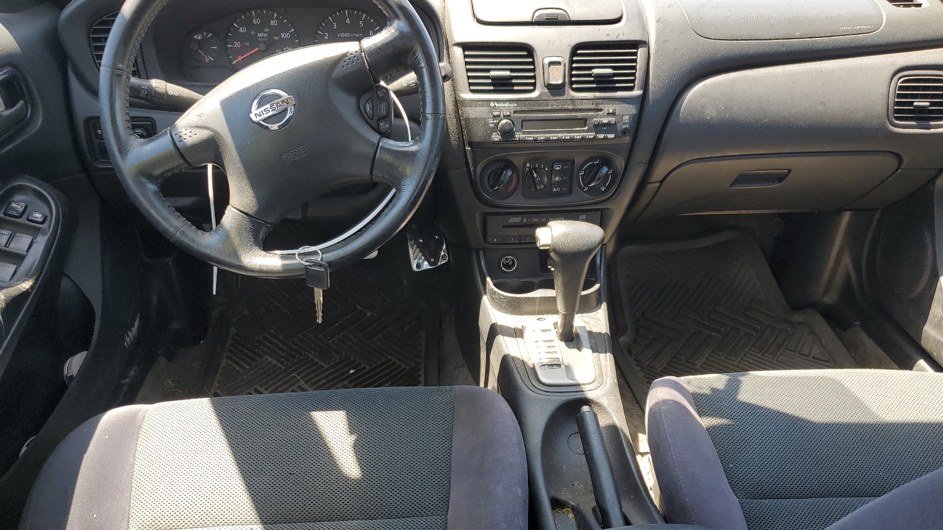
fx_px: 725
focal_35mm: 29
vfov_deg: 40.1
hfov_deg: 66.1
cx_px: 473
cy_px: 298
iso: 50
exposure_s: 1/217
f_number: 1.5
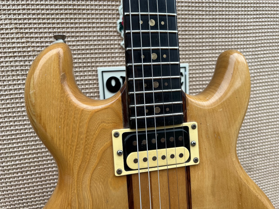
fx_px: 210
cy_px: 104
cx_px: 140
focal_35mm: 26
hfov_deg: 67.3
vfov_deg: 53.1
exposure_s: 1/121
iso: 32
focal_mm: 5.7
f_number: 1.5
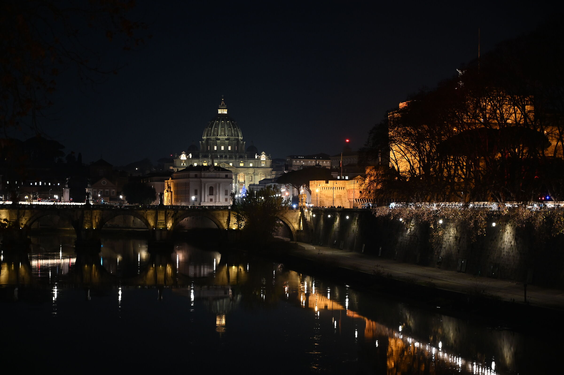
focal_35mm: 70
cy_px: 188
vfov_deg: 19.4
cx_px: 282
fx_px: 1096
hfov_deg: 28.9
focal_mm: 70
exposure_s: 1/8
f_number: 4
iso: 1600
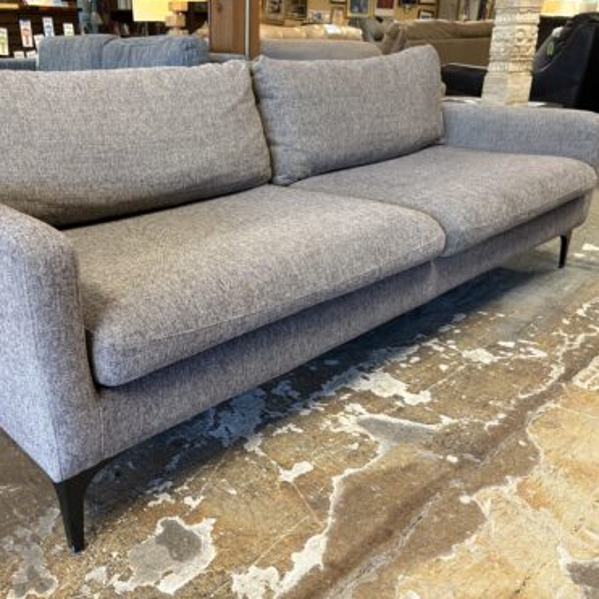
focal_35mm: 31
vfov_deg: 52.5
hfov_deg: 52.1
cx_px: 234
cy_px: 298
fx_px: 607
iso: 200
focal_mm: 5.96
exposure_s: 1/60
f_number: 1.6
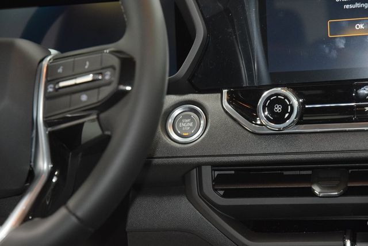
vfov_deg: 13.0
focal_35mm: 105
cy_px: 123
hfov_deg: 19.5
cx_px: 184
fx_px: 1074
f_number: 4.5
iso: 3200
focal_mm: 70
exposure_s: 1/40
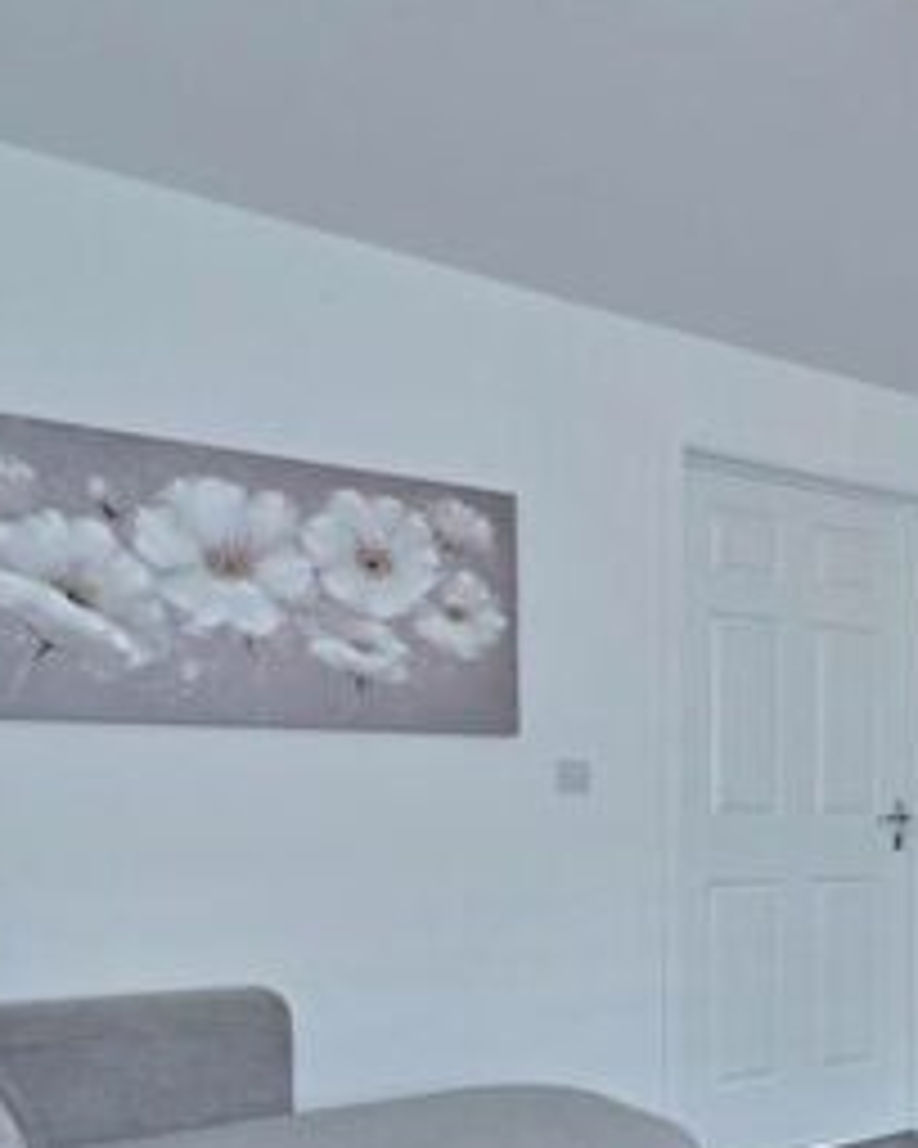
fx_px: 1223
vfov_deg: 48.9
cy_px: 819
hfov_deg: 34.9
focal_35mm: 36
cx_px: 1030
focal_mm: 14
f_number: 13
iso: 2500
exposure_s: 1/40
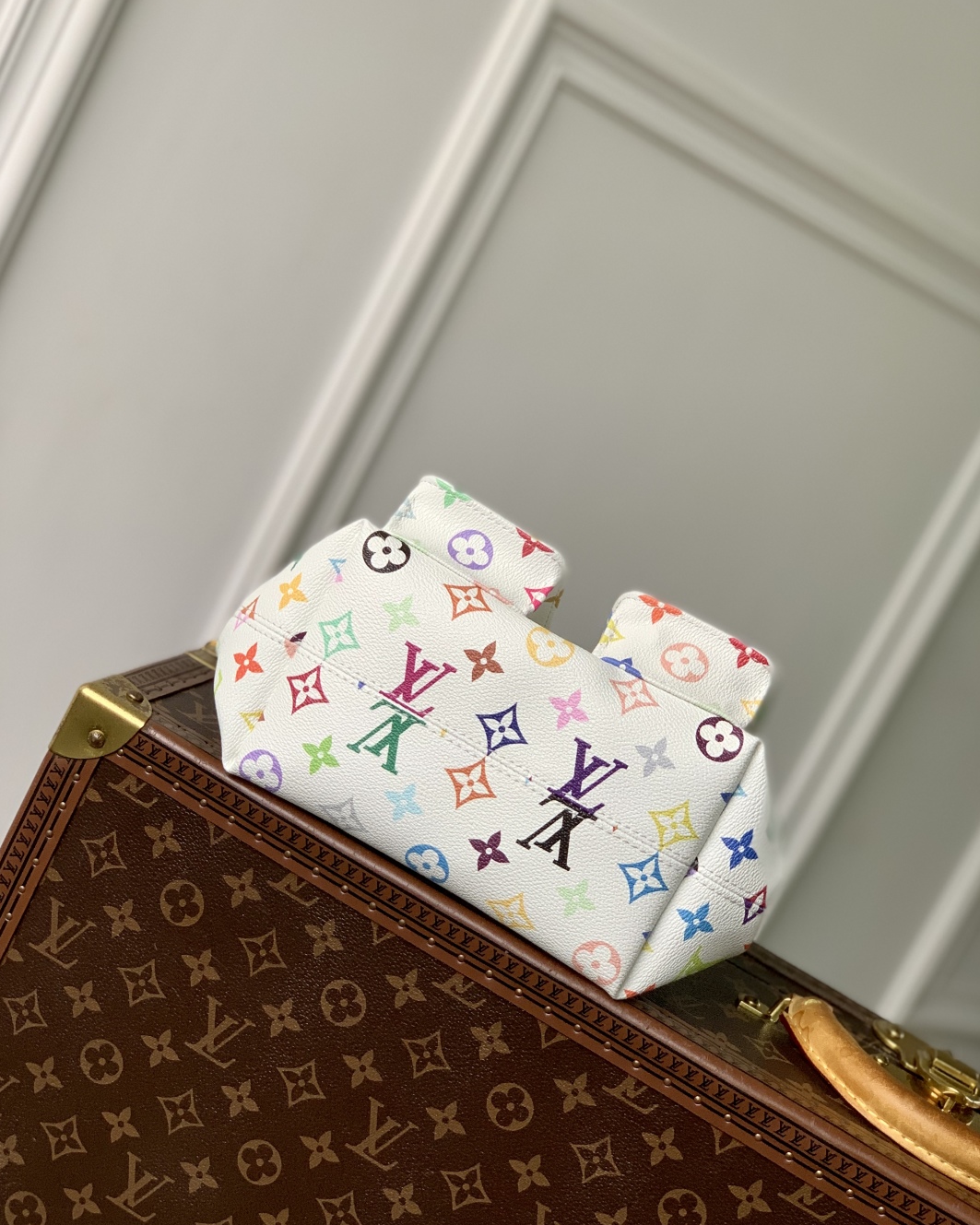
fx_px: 1994
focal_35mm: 55
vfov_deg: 34.2
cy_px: 608
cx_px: 490
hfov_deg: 27.6
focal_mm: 6
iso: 80
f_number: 2.4
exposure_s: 1/122
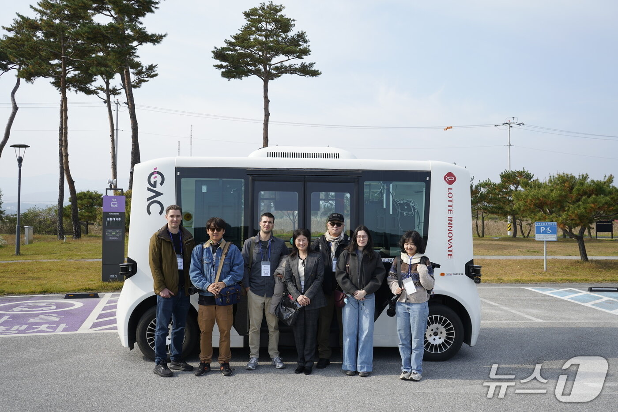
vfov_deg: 41.1
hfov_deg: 58.7
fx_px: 549
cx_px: 309
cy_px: 206
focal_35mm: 32
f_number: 5.6
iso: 100
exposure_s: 1/320
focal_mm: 32
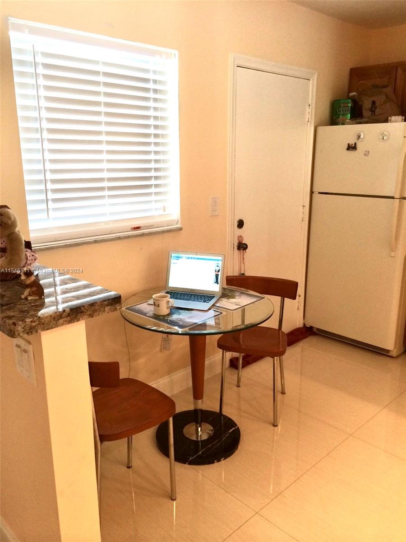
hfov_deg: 46.8
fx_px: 469
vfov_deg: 60.0
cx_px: 203
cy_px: 271
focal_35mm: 30
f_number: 2.2
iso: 80
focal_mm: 4.12
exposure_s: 1/30
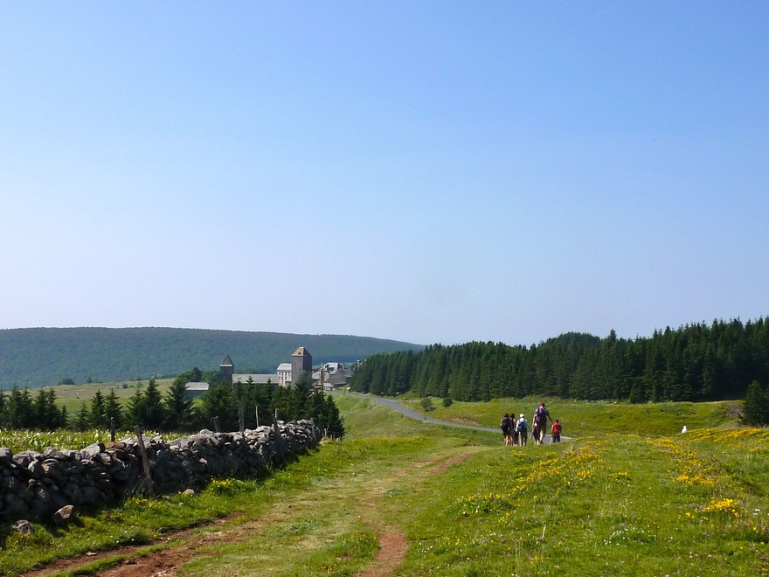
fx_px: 1022
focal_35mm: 46
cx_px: 384
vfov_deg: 31.5
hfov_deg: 41.2
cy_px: 288
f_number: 5.6
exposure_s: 1/640
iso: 80
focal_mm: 5.3
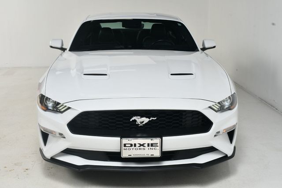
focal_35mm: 48
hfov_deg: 41.1
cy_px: 94
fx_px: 376
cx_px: 141
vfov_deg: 28.0
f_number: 13
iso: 100
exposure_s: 1/160
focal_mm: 32
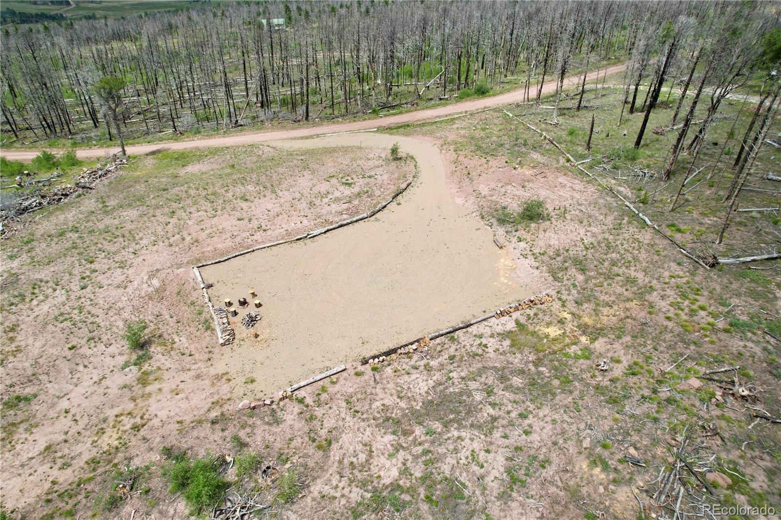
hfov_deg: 78.6
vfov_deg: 57.2
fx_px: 477
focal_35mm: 22
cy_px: 260
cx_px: 390
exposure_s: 1/500
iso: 100
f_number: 2.8
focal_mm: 8.38
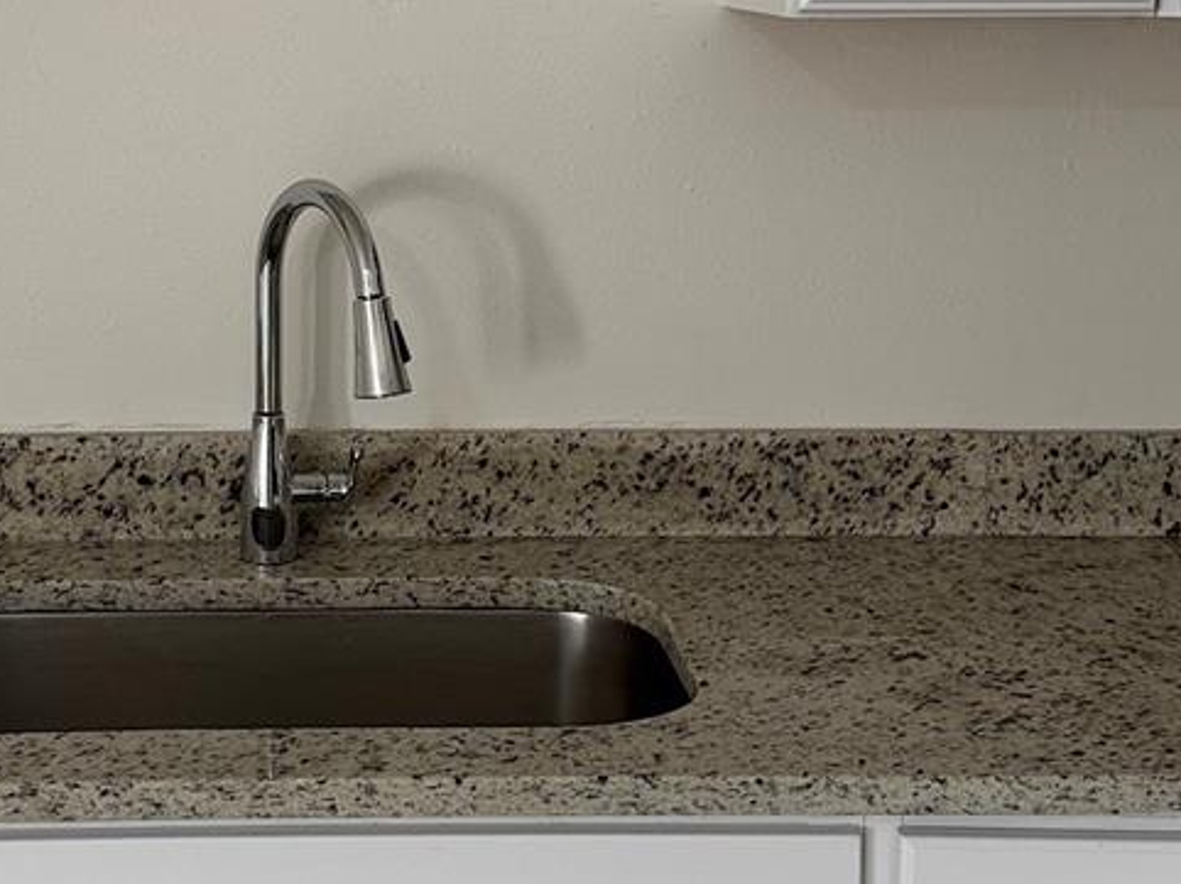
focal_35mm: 51
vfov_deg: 28.0
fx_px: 1739
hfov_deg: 36.9
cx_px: 338
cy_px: 189
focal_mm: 6.76
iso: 160
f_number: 1.78
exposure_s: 1/121
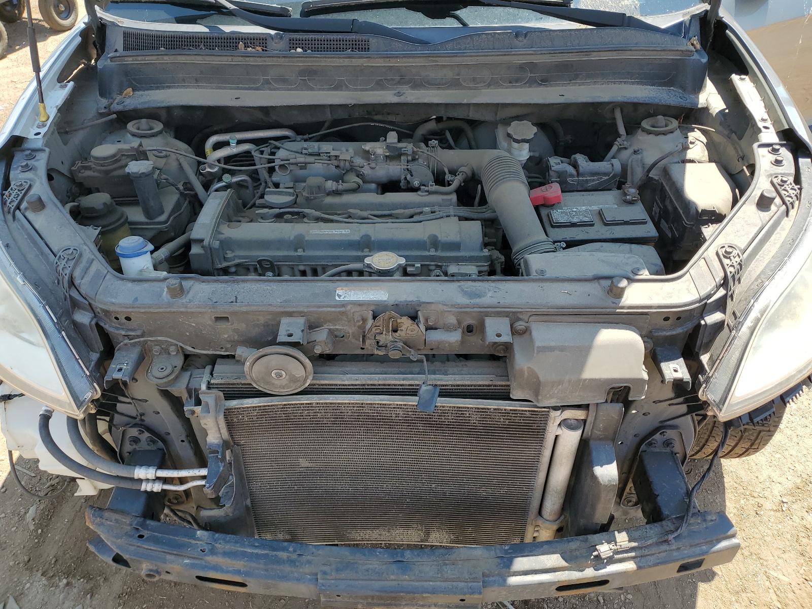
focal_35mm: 26
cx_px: 406
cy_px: 304
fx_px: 610
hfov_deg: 67.3
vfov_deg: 53.1
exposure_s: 1/833
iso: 50
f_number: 1.5
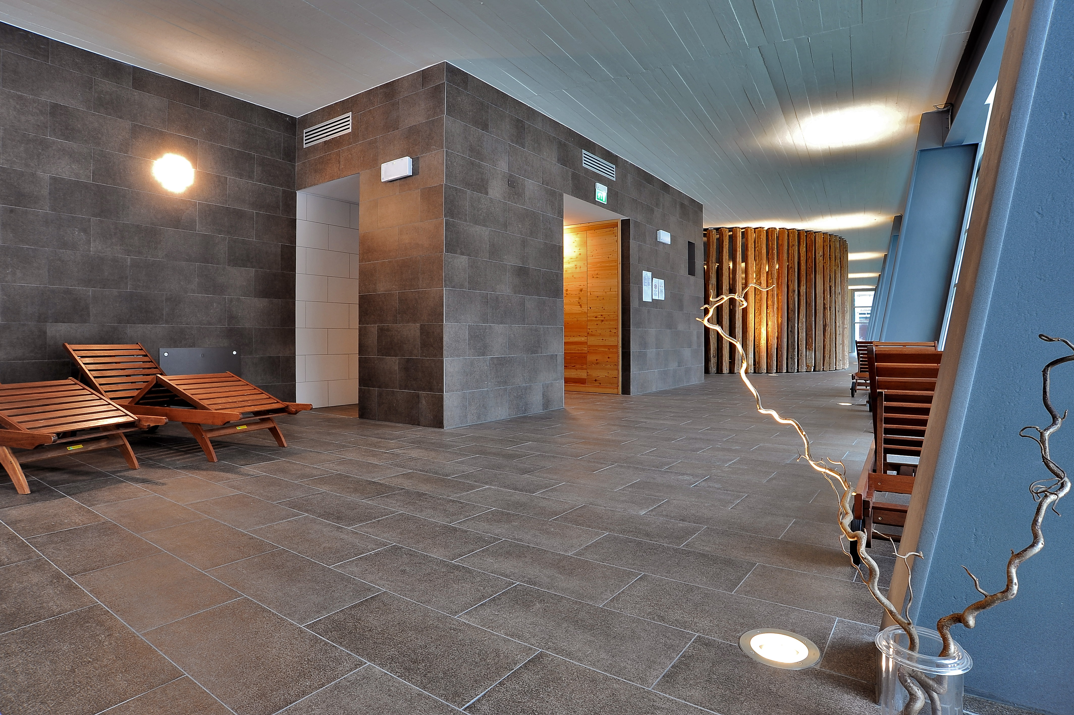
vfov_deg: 67.3
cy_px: 358
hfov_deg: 90.0
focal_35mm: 18
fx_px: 537
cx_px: 537
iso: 200
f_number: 16
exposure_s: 3
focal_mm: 18
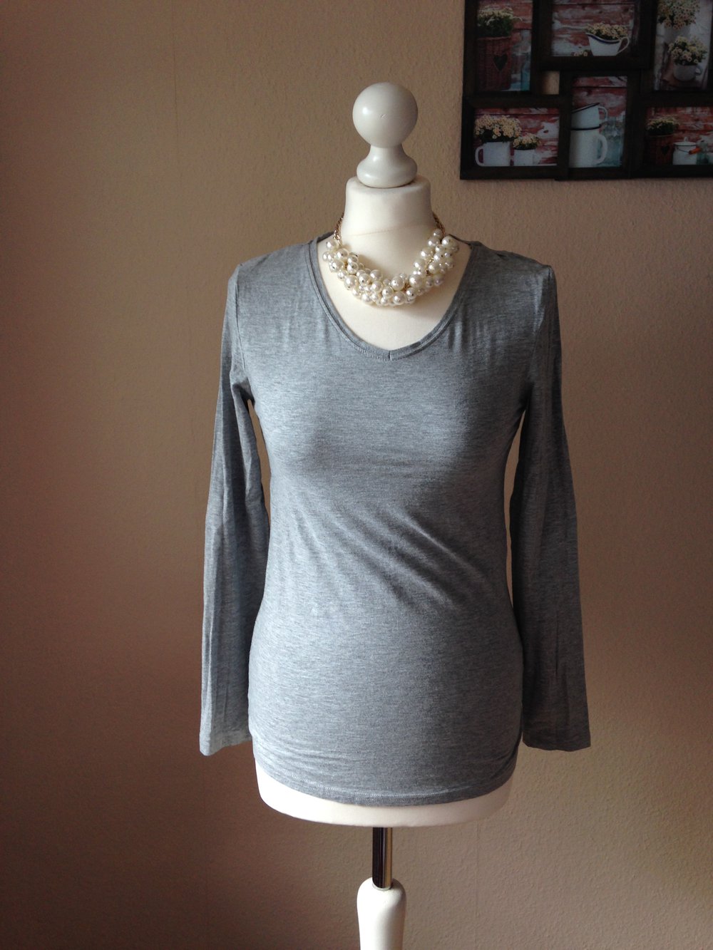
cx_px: 356
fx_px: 906
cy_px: 475
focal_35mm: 33
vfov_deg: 55.3
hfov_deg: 43.0
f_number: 2.4
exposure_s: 1/20
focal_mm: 4.12
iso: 64
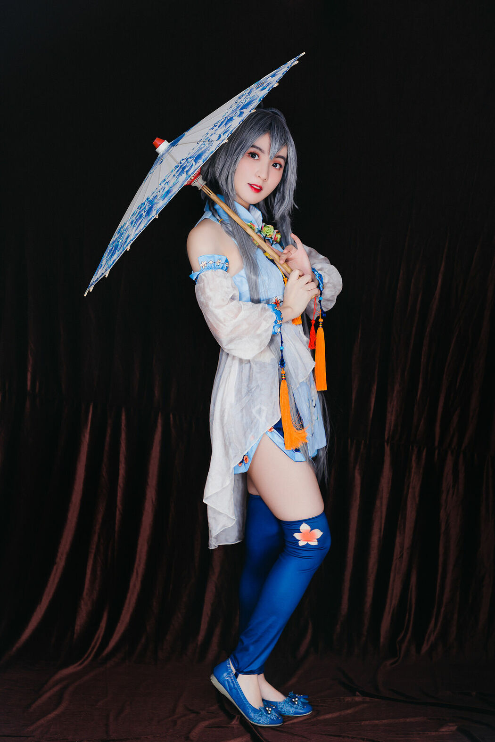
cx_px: 248
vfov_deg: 28.8
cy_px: 371
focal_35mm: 70
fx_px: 1444
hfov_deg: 19.5
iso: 100
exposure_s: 1/160
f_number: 4
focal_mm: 70
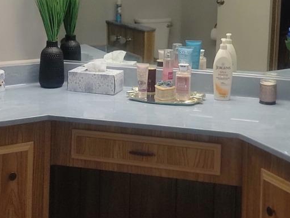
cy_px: -21
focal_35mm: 70
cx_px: 158
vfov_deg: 20.1
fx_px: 587
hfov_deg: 27.8
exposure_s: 1/60
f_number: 1.8
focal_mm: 6.7
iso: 250
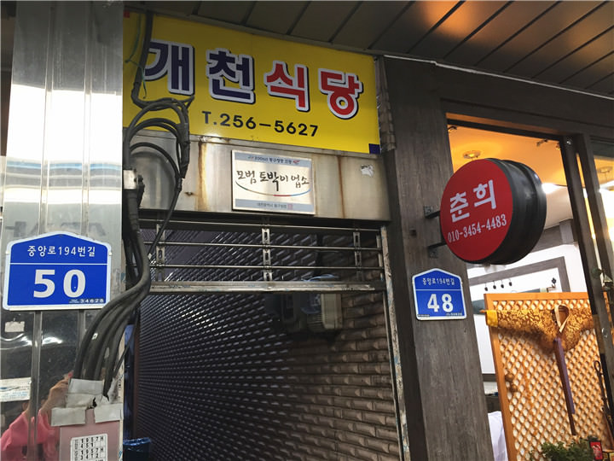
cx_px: 307
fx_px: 514
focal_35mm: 29
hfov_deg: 61.7
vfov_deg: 48.2
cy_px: 230
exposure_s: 1/30
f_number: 2.2
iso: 32
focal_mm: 4.15
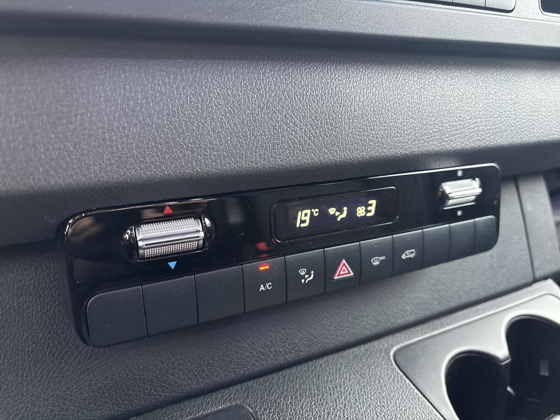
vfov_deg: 53.1
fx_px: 421
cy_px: 210
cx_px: 280
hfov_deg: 67.3
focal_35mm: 26
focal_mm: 5.96
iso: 500
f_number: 1.6
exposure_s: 1/41
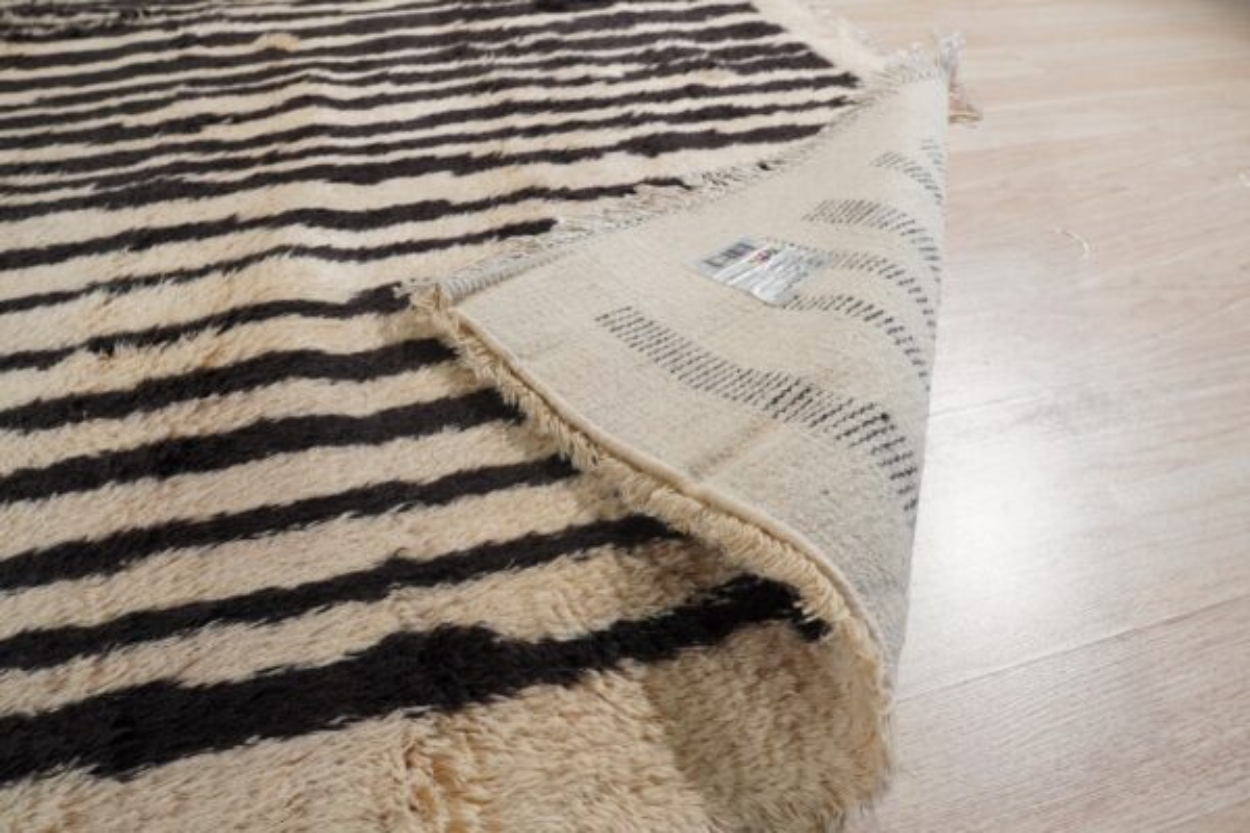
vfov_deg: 53.1
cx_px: 625
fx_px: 833
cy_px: 416
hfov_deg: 73.7
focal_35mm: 24
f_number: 5
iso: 800
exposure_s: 1/200
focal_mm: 16
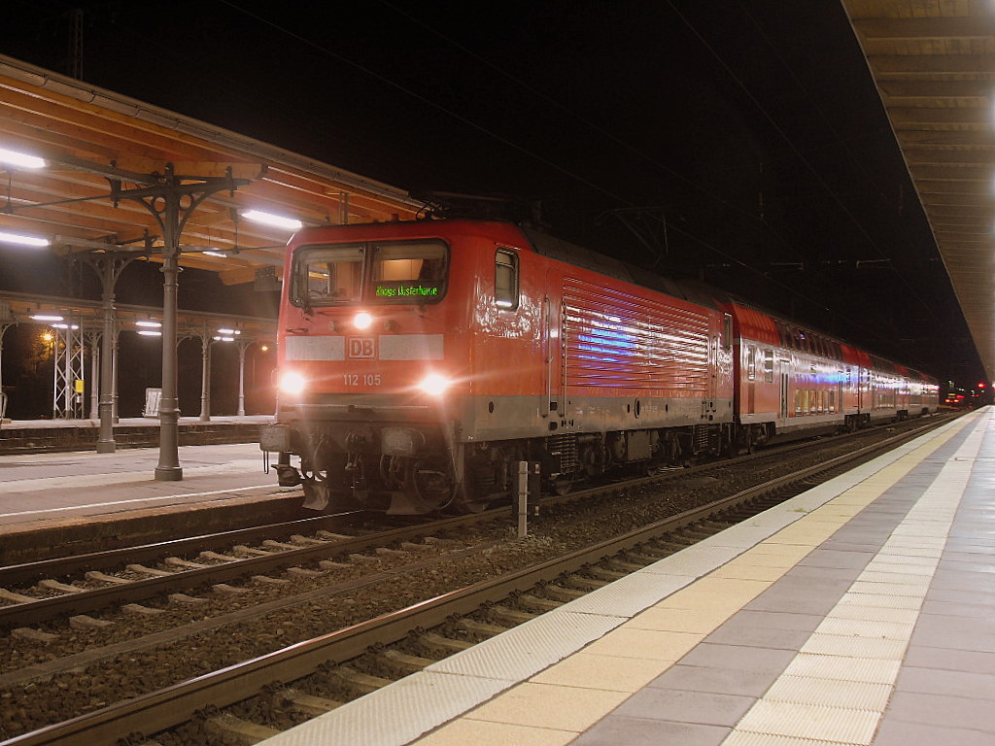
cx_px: 498
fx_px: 1150
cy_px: 373
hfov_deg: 46.8
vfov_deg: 36.0
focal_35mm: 40
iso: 80
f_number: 3.1
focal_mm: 7.1
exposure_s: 1.5
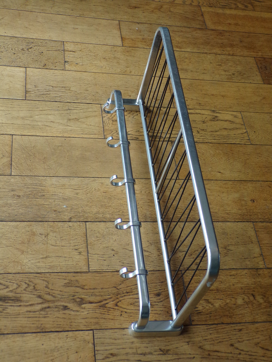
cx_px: 136
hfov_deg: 34.3
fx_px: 440
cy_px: 181
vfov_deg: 44.8
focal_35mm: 42
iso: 200
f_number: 3.4
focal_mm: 7.6
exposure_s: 1/25
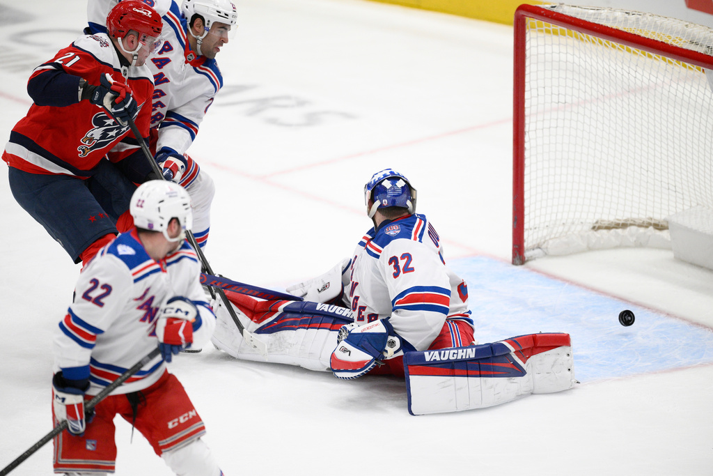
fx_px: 7923
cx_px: 356
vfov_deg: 3.4
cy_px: 238
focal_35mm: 400
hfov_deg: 5.2
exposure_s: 1/3200
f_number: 2.8
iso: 4000
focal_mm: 400
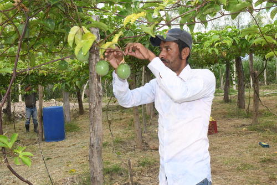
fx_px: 346
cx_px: 138
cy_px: 92
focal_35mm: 45
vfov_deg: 29.9
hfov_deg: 43.6
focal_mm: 30
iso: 500
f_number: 16
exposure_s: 1/125
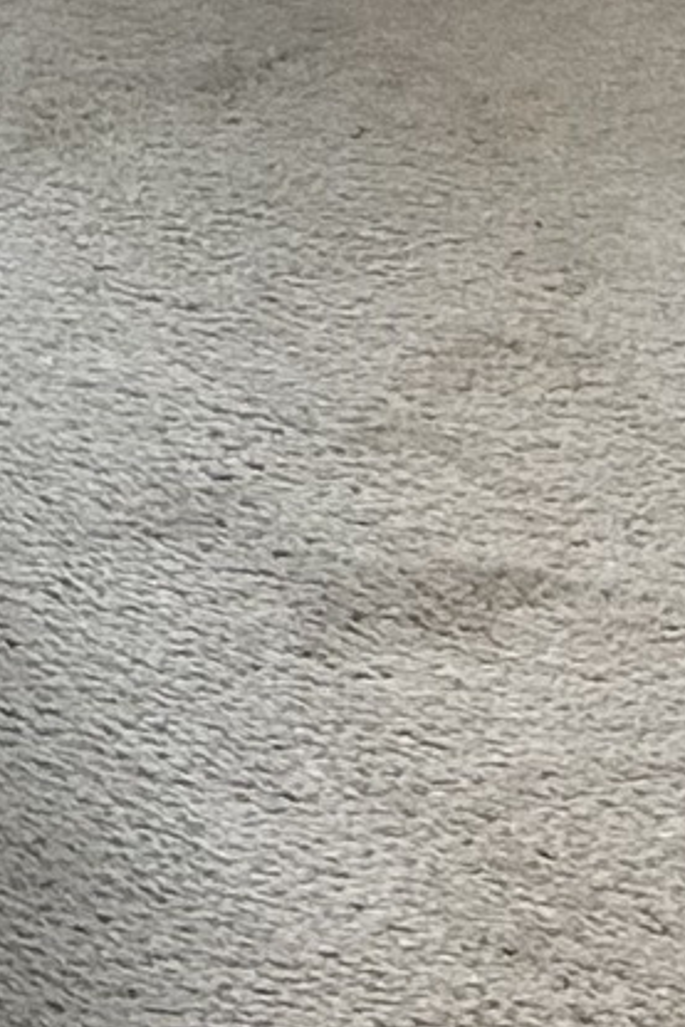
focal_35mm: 200
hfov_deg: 5.7
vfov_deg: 8.9
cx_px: -2206
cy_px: -1794
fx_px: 5703
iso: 80
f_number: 1.5
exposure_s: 1/120
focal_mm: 5.7
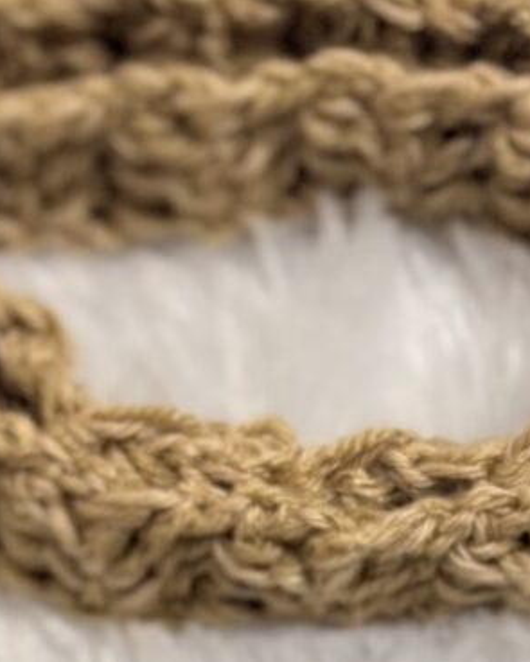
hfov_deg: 8.7
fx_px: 3452
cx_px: -97
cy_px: 1520
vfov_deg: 9.8
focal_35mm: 176
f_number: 1.6
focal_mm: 5.96
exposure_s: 1/50
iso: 100
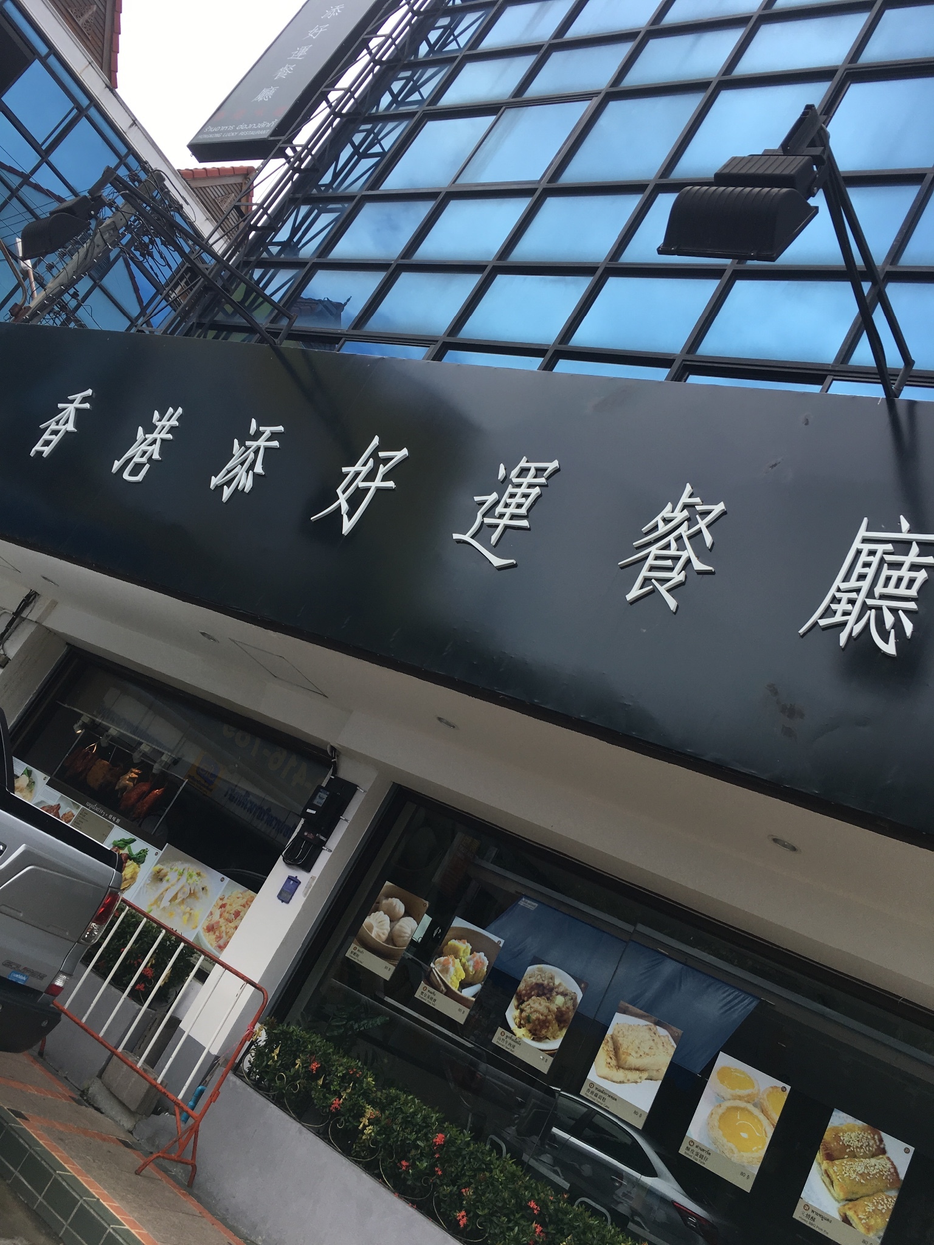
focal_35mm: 29
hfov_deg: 48.2
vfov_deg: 61.7
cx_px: 467
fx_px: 1043
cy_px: 622
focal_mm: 4.15
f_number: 2.2
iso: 25
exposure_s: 1/818
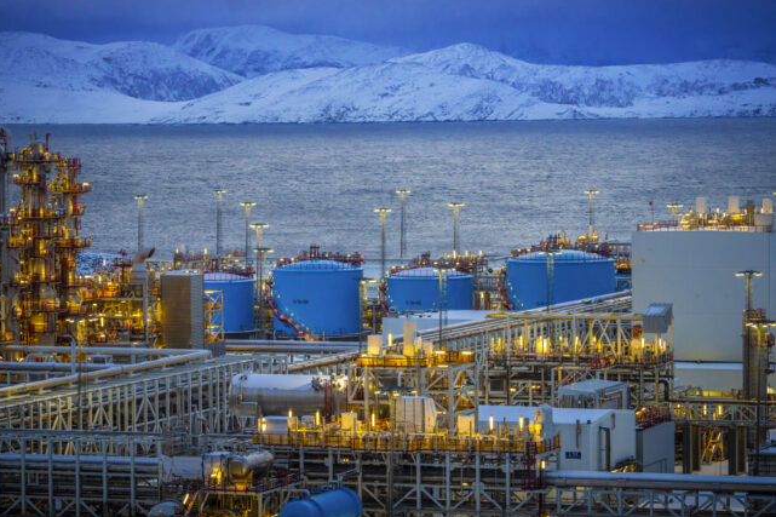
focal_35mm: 146
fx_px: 3146
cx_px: 387
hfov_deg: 14.1
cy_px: 259
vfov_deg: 9.4
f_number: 5
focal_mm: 97
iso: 1600
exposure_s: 1/125
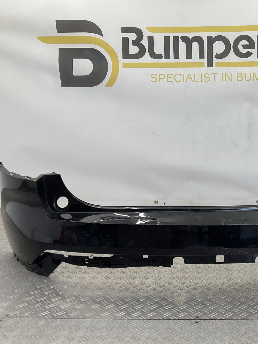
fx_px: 388
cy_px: 173
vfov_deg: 47.9
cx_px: 220
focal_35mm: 39
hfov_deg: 35.2
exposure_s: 1/120
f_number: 1.8
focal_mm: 3
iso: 20
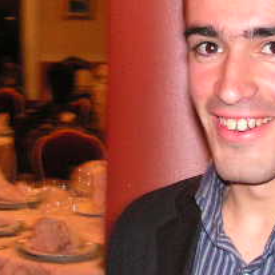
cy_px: 41
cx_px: 164
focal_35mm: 99
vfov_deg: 17.4
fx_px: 890
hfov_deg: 17.6
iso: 200
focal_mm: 6
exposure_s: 1/40
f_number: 3.2
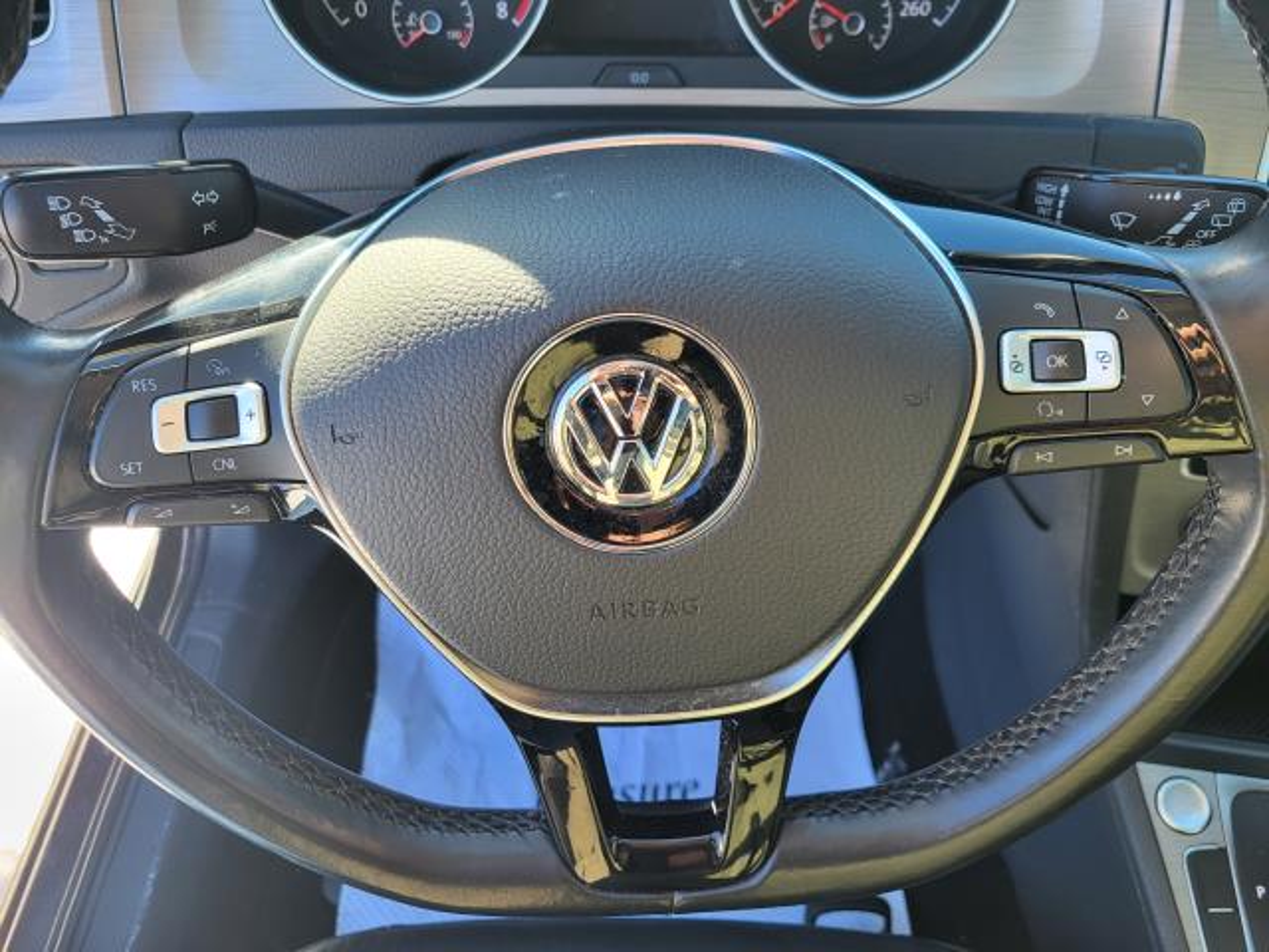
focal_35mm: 26
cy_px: 476
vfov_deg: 53.1
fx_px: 953
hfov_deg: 67.3
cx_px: 634
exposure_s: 1/120
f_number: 1.8
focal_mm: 5.4
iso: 50
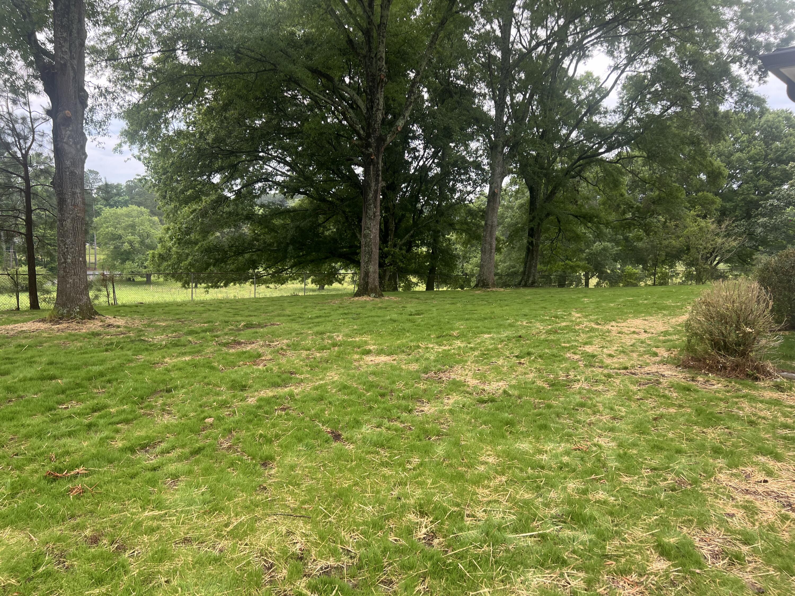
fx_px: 597
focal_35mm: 26
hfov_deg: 67.3
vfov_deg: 53.1
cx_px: 398
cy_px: 298
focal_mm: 5.7
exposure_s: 1/558
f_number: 1.5
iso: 50
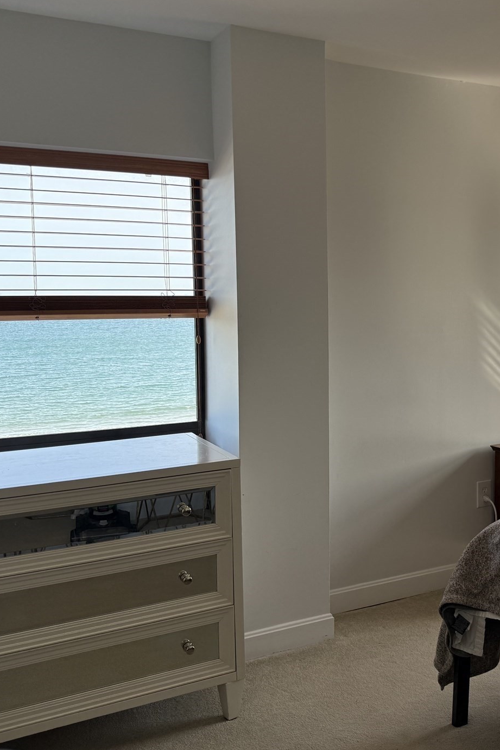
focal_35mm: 37
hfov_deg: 35.0
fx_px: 771
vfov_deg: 51.9
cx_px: 384
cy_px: 353
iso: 100
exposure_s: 1/1091
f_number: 1.78
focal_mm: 6.76
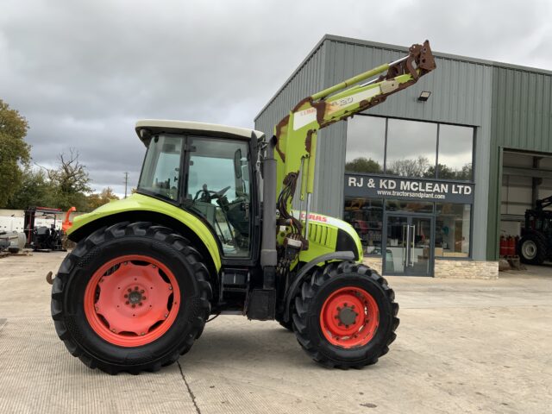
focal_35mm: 29
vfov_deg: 48.2
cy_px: 207
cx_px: 276
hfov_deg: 61.7
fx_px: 462
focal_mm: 3
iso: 16
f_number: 1.8
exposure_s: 1/307
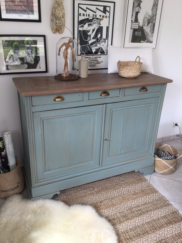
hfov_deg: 45.4
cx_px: 91
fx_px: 217
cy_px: 122
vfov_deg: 58.4
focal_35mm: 31
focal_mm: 3.3
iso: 32
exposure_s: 1/50
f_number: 2.4
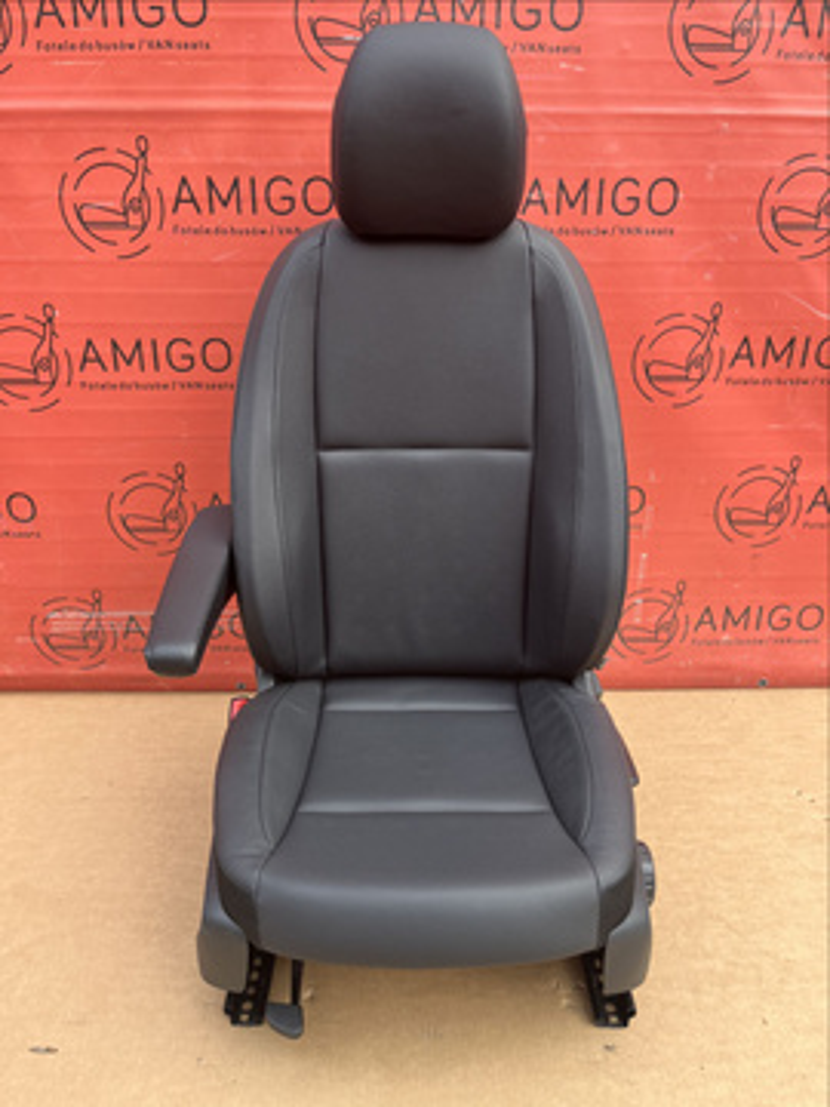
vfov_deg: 67.3
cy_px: 554
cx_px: 415
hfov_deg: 53.1
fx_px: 831
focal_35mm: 26
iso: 50
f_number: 1.6
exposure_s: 1/122
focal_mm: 5.1
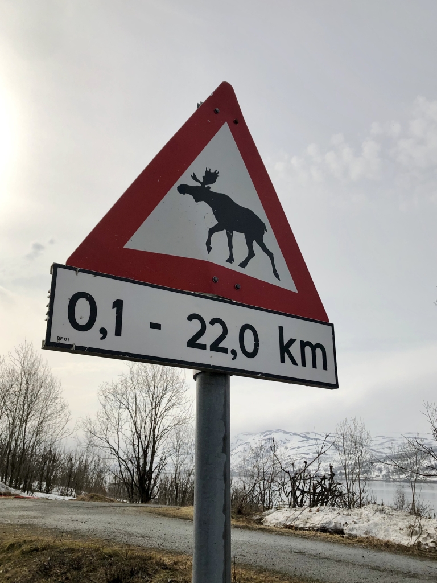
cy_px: 292
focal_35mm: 28
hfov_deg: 49.7
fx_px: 471
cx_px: 218
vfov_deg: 63.4
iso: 25
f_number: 1.8
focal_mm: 3.99
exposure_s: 1/4367
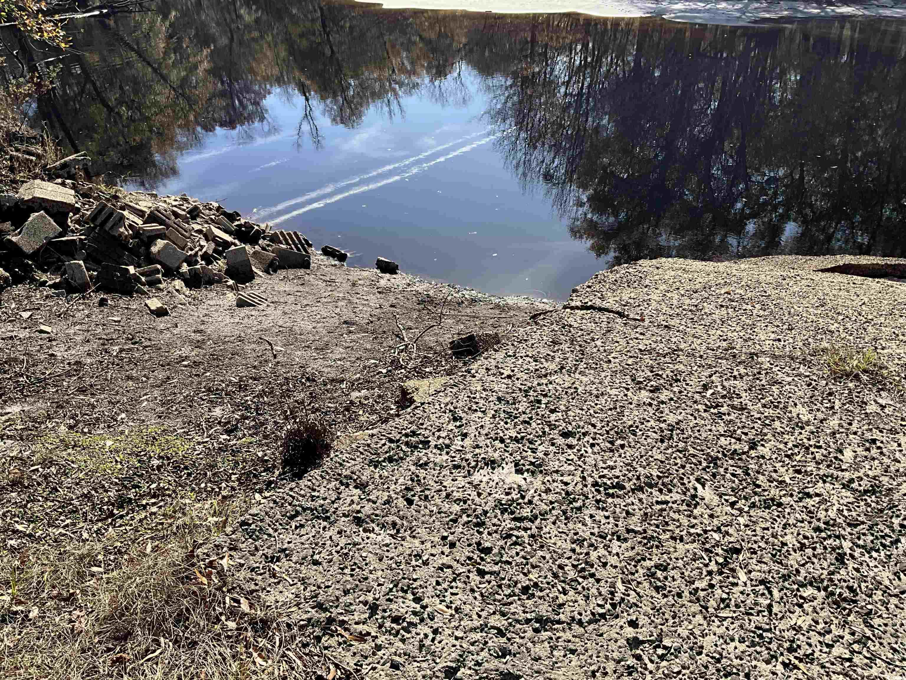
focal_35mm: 29
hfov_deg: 61.7
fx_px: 759
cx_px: 453
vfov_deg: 48.2
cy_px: 340
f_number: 1.8
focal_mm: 3
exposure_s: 1/1311
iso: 25
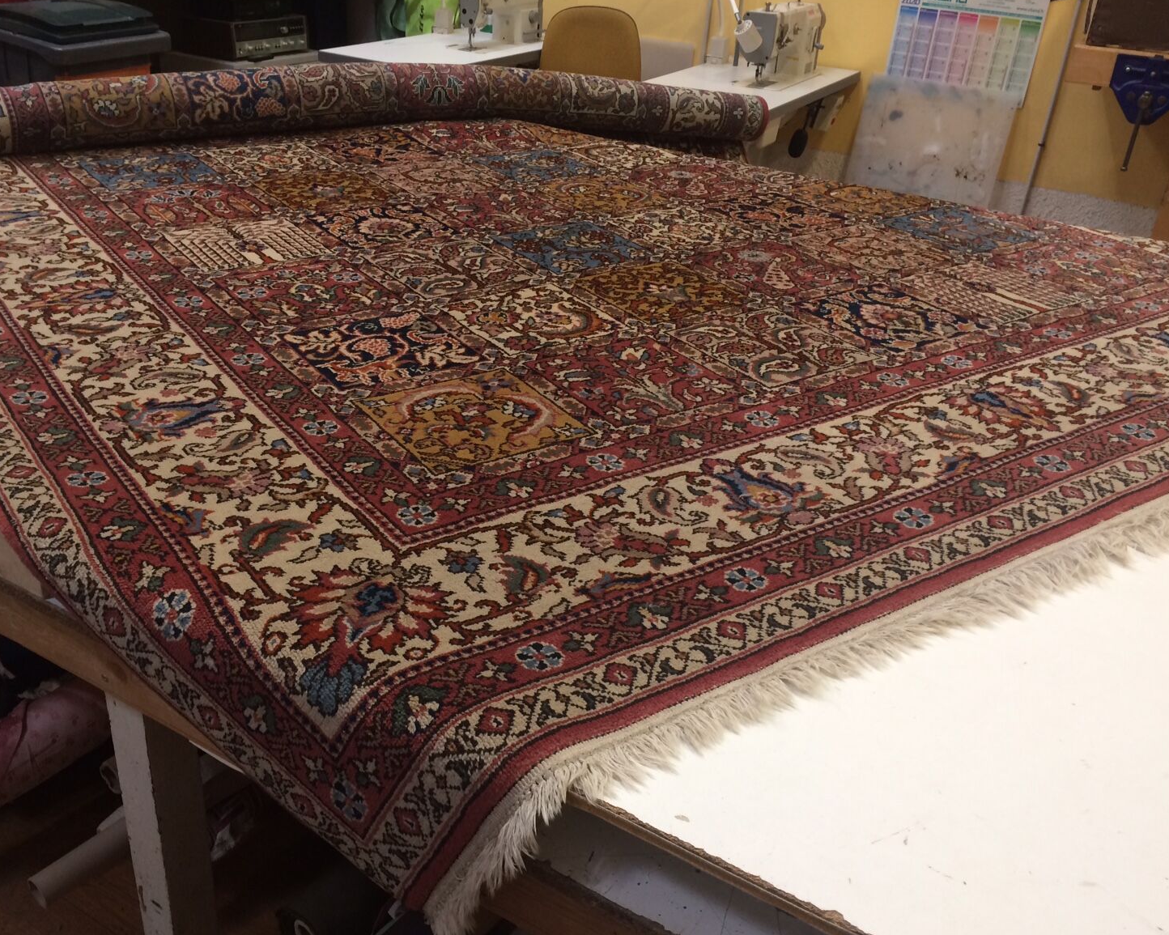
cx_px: 527
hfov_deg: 55.6
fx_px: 1107
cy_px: 486
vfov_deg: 45.8
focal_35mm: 32
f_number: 2.2
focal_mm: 4.15
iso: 100
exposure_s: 1/33
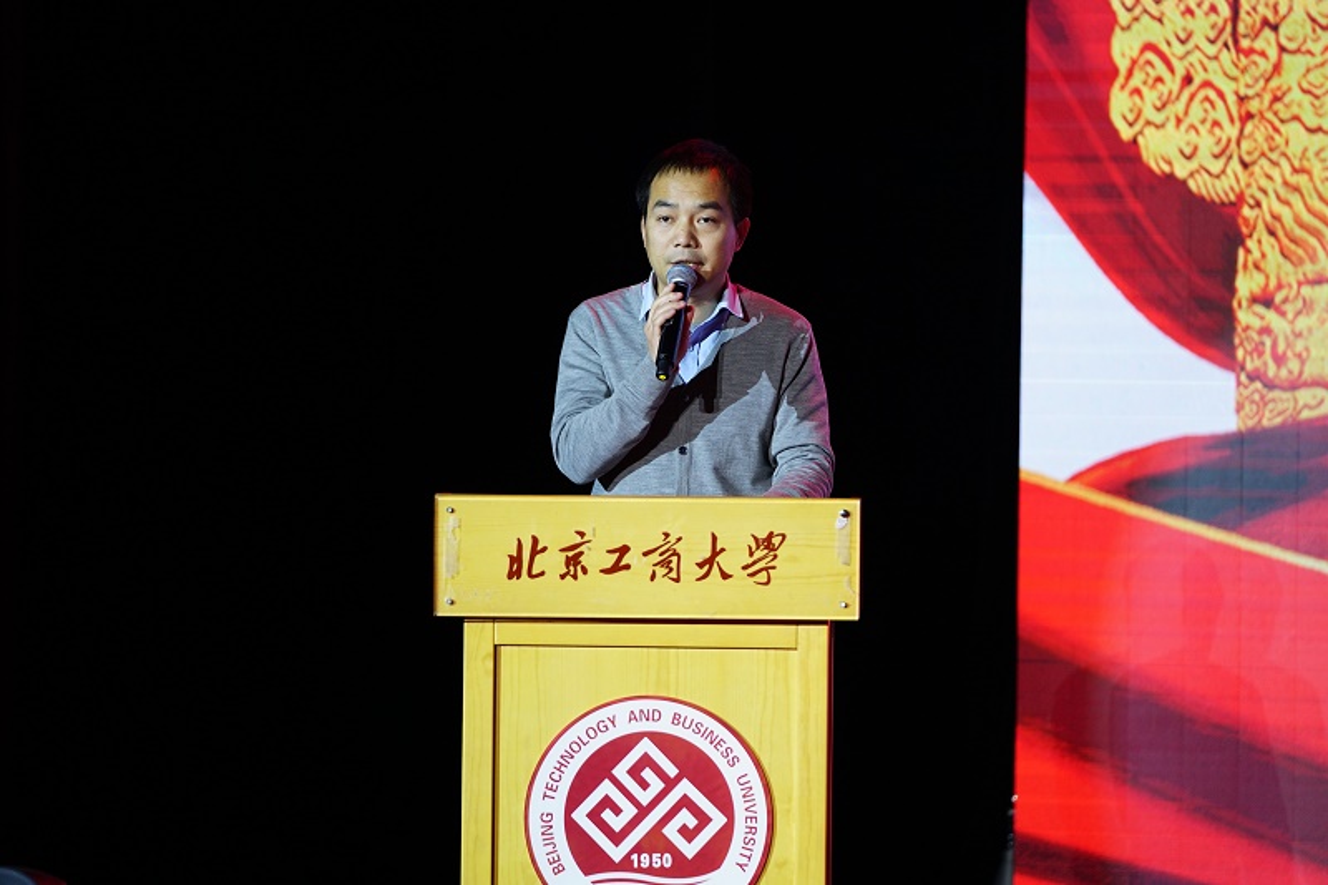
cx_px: 664
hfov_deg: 11.9
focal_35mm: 173
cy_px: 442
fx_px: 6380
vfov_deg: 7.9
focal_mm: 173
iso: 800
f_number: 2.8
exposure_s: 1/320
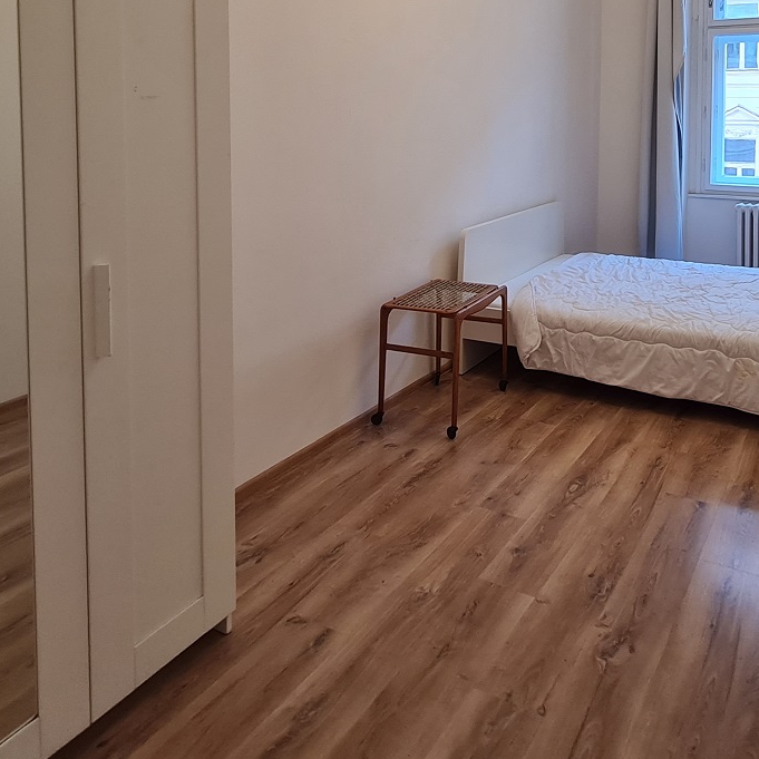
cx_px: 533
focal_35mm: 27
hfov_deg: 57.2
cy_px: 142
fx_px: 670
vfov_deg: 54.6
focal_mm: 1.74
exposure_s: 1/50
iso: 50
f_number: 2.2
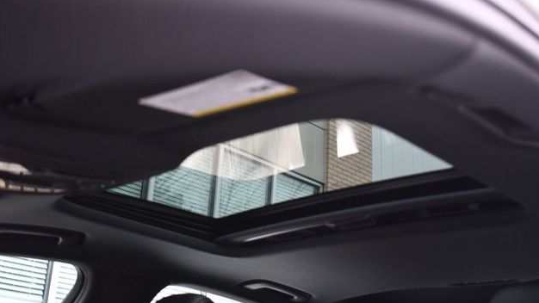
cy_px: 152
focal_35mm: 46
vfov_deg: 26.0
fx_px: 657
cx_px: 275
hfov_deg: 44.6
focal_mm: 29
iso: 800
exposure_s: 1/160
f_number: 4.2
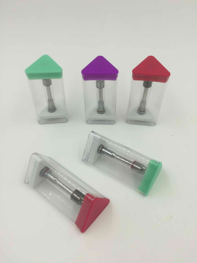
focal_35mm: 29
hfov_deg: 48.2
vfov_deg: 61.7
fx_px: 220
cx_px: 98
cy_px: 132
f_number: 2.2
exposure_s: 1/1276
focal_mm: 4.15
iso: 32
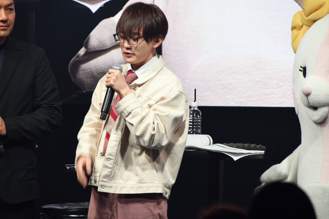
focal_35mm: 300
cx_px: 164
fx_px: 2741
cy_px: 110
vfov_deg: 4.6
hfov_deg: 6.9
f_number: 8
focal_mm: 200
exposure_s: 1/60
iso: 450
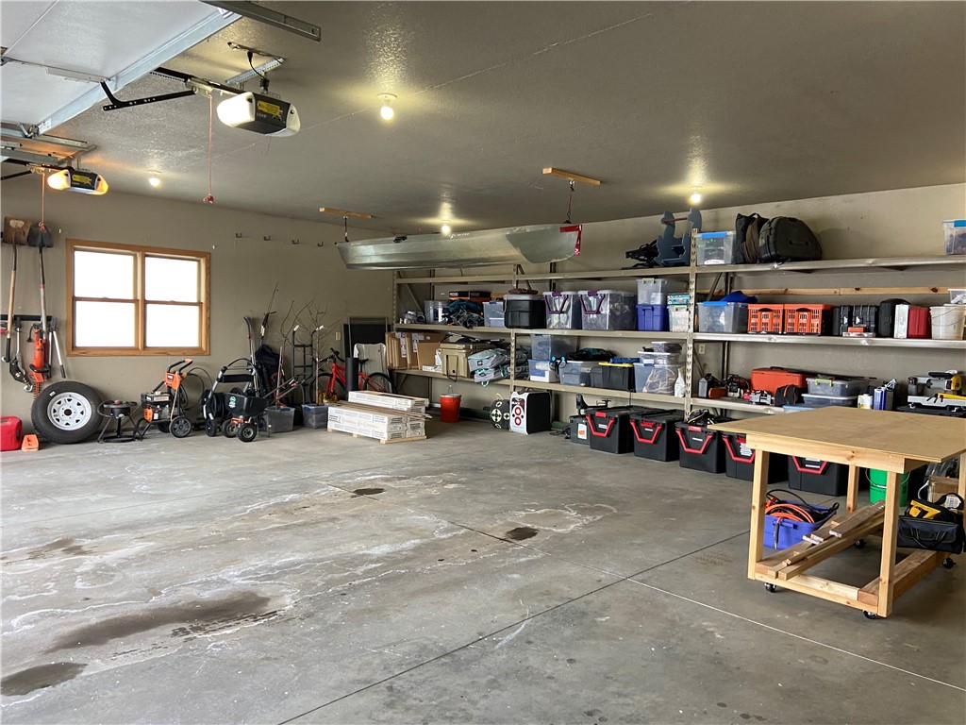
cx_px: 483
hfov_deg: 67.3
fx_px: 726
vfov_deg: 53.1
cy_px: 362
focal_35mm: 26
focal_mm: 4.25
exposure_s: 1/60
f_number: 1.8
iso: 100
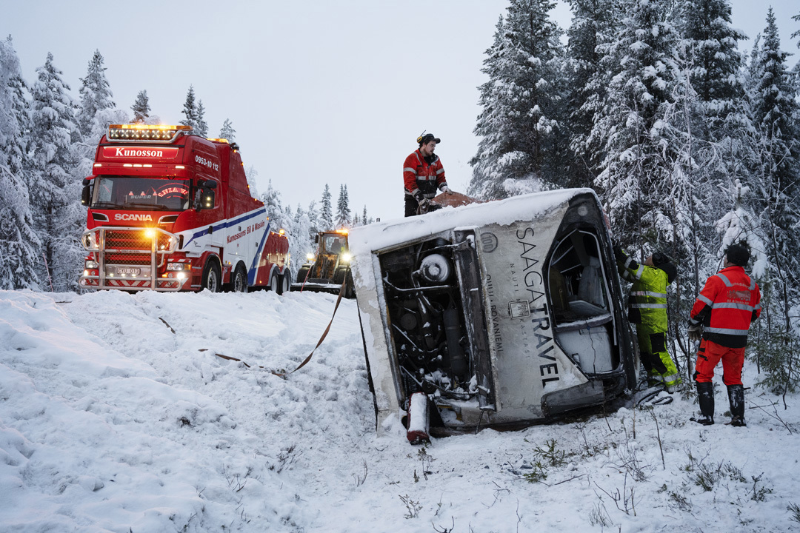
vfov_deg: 41.7
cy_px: 266
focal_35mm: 32
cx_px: 400
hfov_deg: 59.5
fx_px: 700
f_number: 4
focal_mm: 31.5
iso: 1600
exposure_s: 1/100
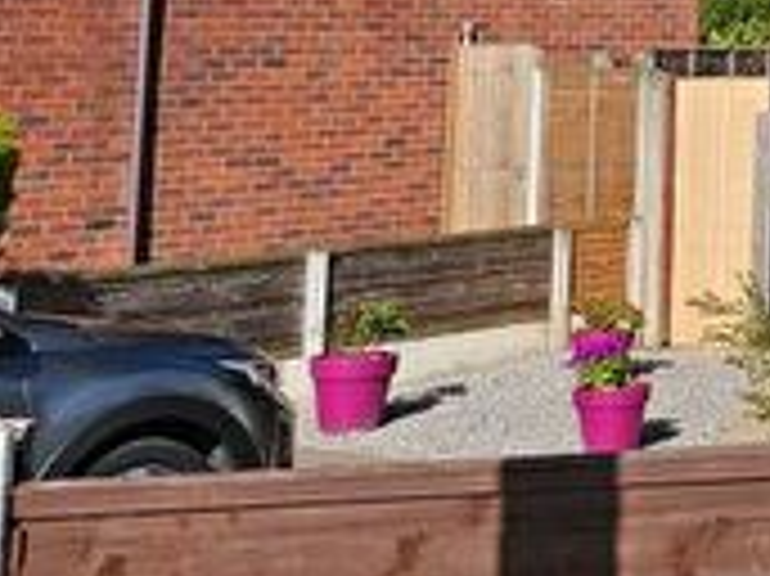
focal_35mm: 94
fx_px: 2089
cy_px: -245
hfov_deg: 17.8
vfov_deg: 14.8
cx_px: 1283
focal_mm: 6.3
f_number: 1.7
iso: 12
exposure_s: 1/1601
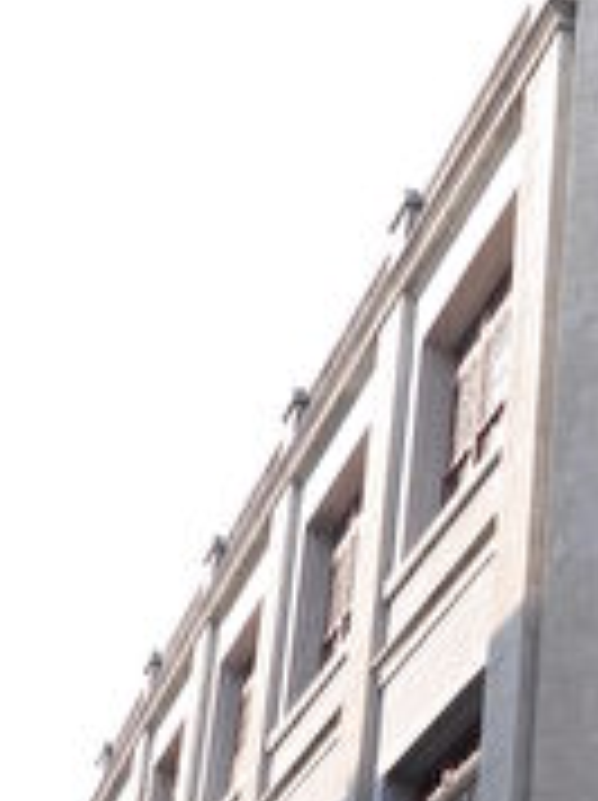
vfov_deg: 23.7
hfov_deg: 16.1
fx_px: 1870
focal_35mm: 81
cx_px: 976
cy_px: 670
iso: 400
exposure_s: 1/400
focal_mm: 12
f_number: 5.5
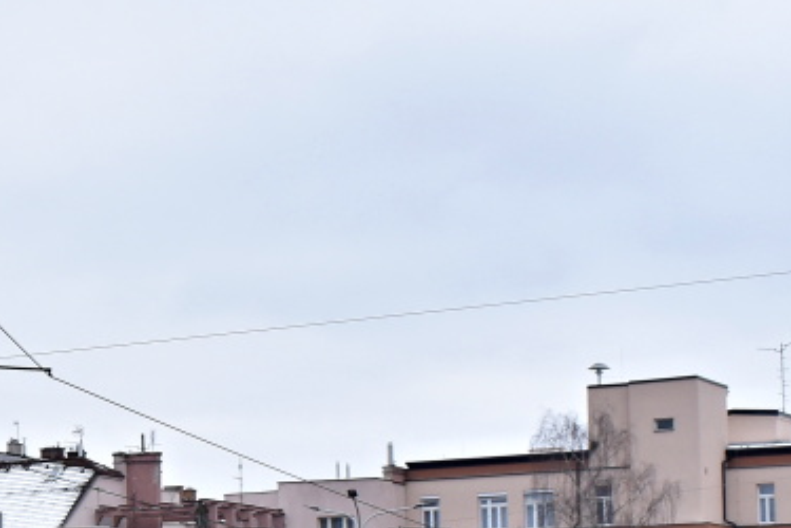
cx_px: -179
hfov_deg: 18.8
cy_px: 512
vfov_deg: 13.2
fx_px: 2249
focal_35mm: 102
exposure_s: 1/200
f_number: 7.1
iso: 320
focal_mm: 25
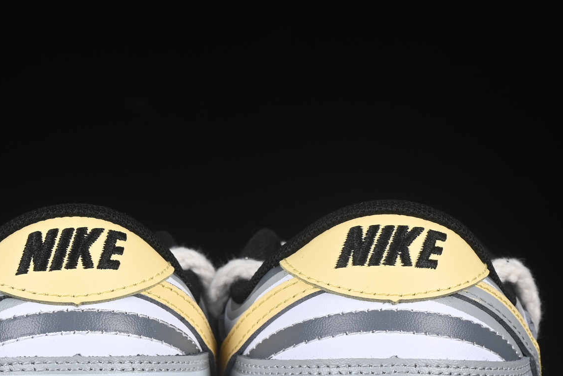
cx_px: 220
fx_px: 2878
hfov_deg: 11.2
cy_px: 304
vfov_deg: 7.5
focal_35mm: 184
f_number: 8
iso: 160
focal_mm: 50
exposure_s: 1/80
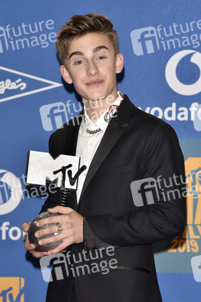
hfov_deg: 7.8
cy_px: 151
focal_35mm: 175
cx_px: 100
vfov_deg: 11.8
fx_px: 1468
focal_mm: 175
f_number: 6.3
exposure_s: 1/250
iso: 1600
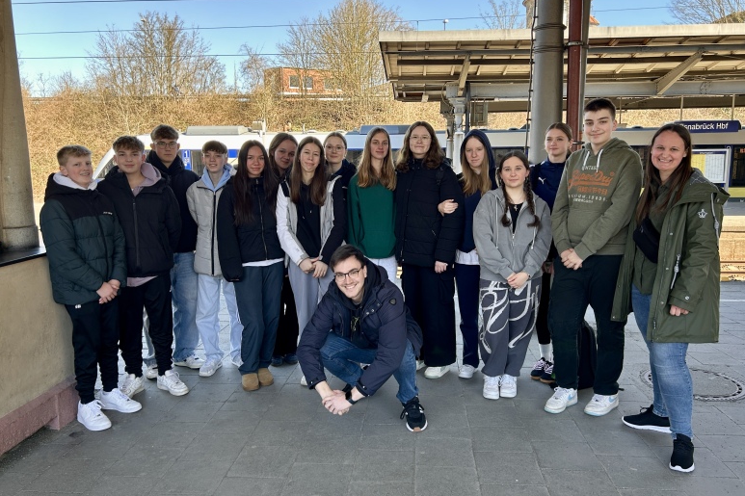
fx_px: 579
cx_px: 382
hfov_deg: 65.5
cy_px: 247
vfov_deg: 46.4
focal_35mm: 28
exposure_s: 1/342
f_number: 1.5
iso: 50
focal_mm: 5.7
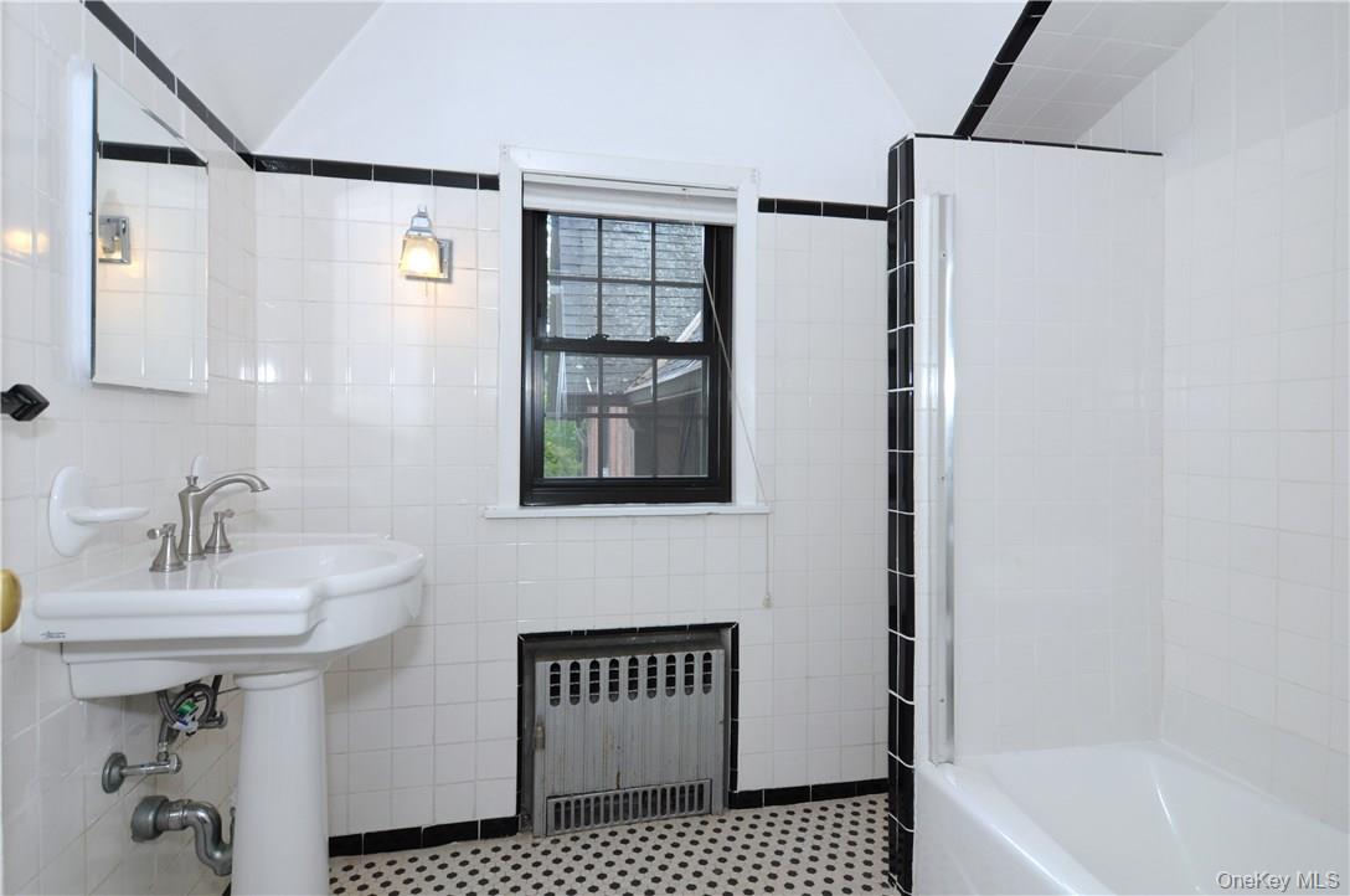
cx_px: 675
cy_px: 448
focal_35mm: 18
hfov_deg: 90.1
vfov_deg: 67.2
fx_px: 674
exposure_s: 1/60
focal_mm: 12
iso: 250
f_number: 11
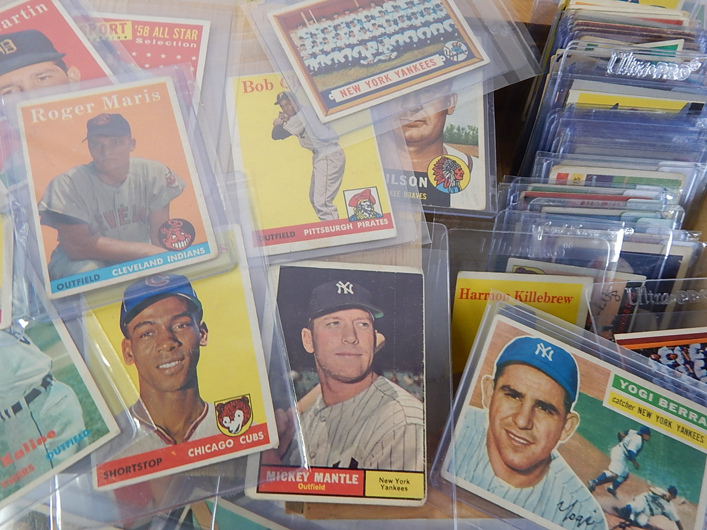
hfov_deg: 69.4
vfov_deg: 54.9
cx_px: 354
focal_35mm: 25
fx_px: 511
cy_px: 265
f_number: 3.1
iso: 140
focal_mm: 4.5
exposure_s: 1/30
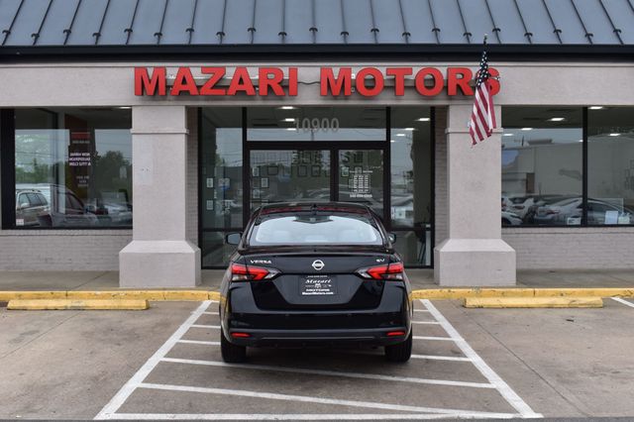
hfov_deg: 45.0
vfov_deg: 30.8
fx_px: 766
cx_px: 317
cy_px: 211
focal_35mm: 44
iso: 400
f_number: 10
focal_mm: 29
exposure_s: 1/200
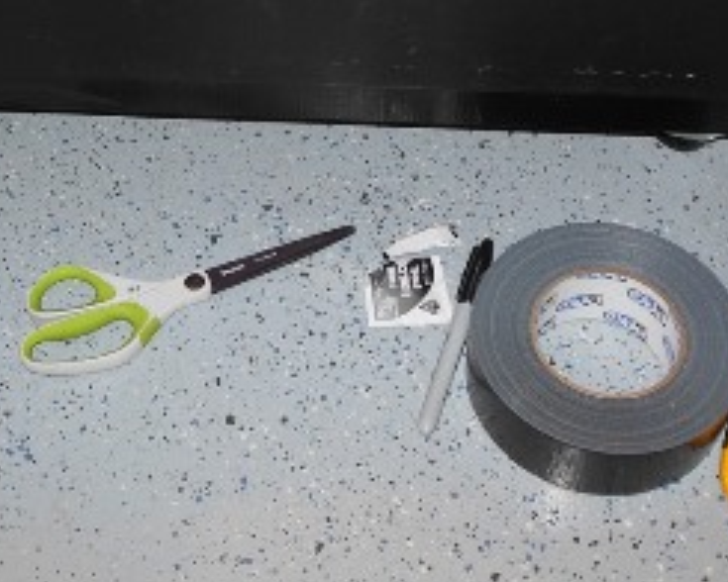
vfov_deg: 25.5
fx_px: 1271
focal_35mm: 59
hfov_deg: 31.9
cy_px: 137
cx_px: 288
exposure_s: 1/30
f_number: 3.5
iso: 200
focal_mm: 6
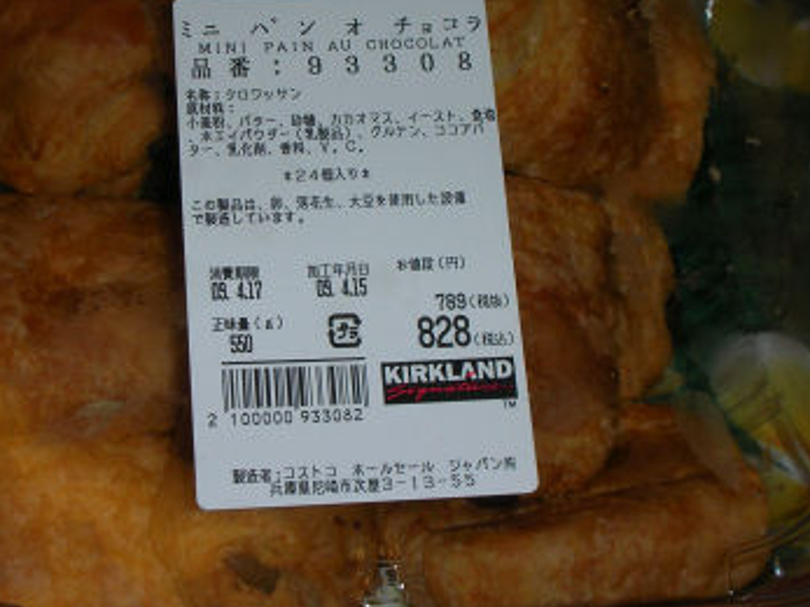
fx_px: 2058
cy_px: 225
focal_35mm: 88
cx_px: 299
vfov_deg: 16.7
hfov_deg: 22.2
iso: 50
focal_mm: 10.1
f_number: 4
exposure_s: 1/120
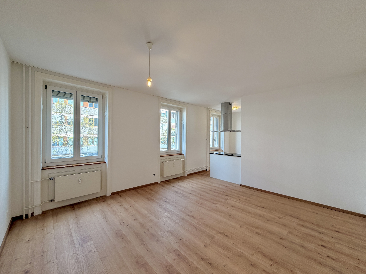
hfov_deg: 102.1
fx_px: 148
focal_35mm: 14
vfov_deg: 85.7
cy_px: 137
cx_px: 183
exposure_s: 1/100
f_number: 2.2
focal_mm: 2.22
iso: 80
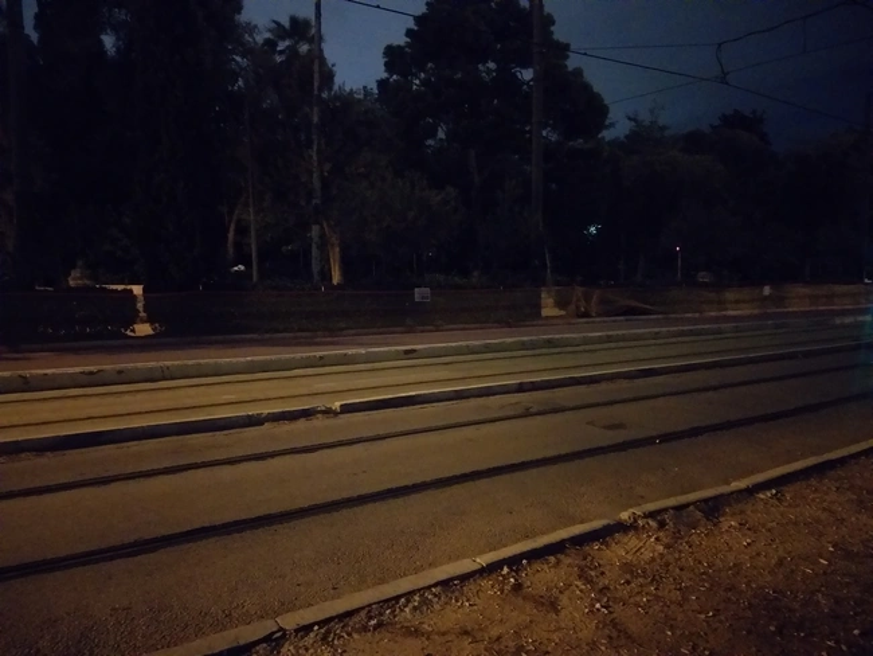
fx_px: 656
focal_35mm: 26
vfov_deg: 53.1
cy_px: 328
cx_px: 436
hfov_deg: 67.3
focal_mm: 3.93
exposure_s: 1/10
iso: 1600
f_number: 1.7
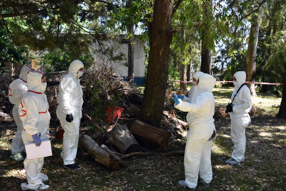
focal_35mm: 30
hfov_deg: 61.9
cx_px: 143
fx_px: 238
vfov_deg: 43.6
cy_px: 96
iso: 800
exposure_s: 1/400
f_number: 8
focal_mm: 20
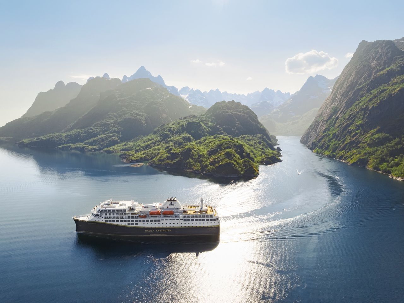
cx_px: 202
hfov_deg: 71.6
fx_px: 280
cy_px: 152
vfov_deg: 56.8
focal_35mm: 24
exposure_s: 1/500
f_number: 8
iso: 100
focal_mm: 12.29
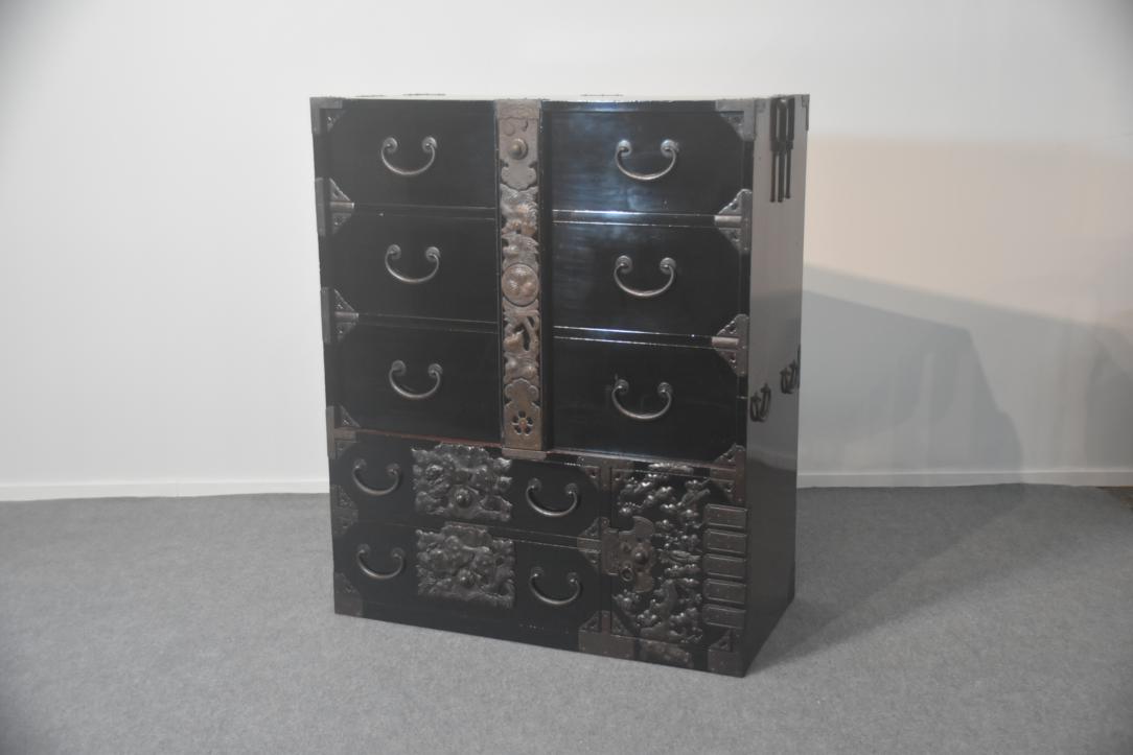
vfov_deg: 28.1
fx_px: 1511
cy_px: 378
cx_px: 566
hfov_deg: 41.1
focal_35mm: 48
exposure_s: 1/60
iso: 1250
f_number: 4.2
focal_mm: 32
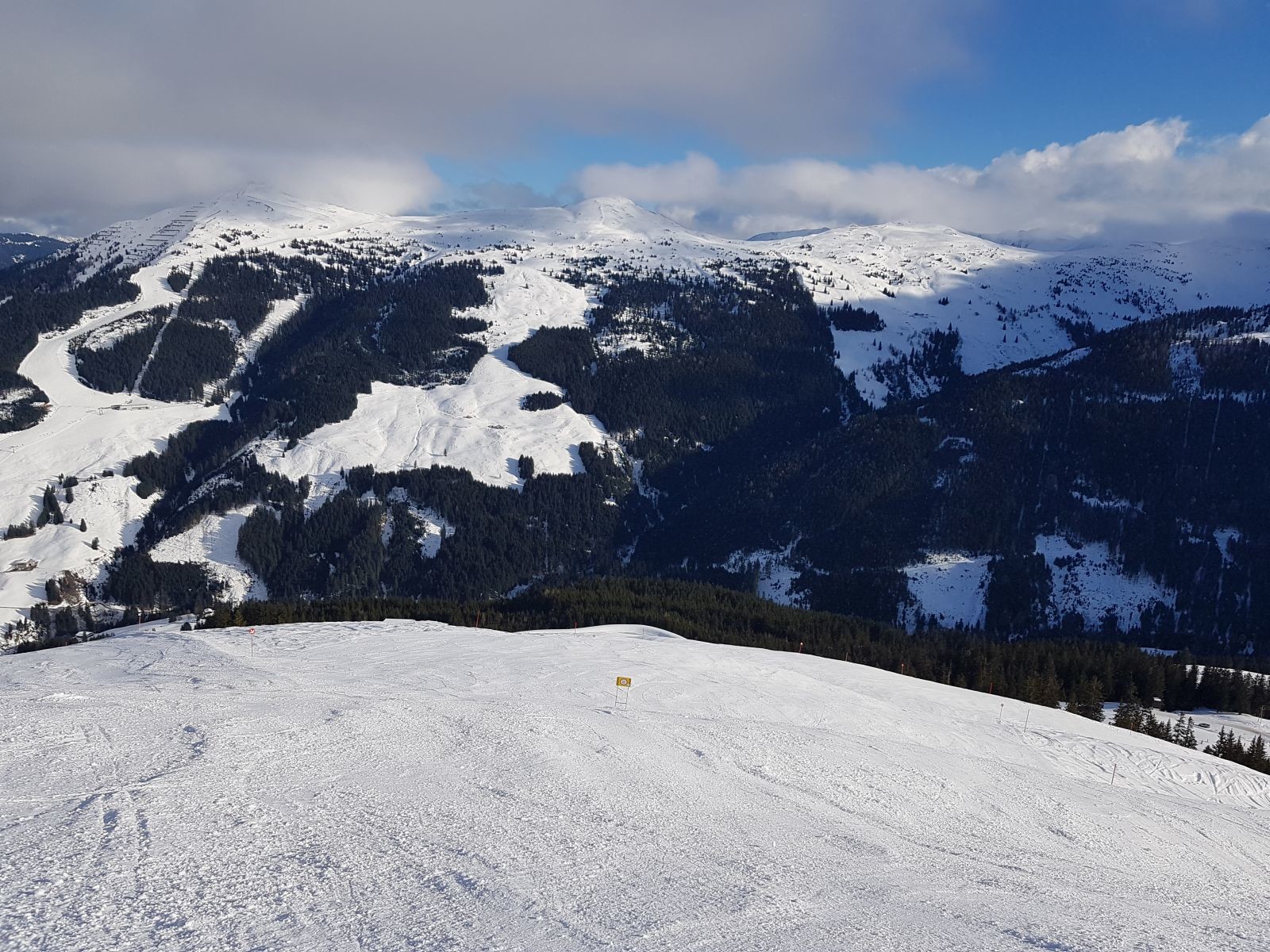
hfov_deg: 67.3
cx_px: 635
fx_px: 954
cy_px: 476
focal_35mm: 26
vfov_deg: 53.1
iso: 50
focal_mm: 4.2
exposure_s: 1/4080
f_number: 1.7
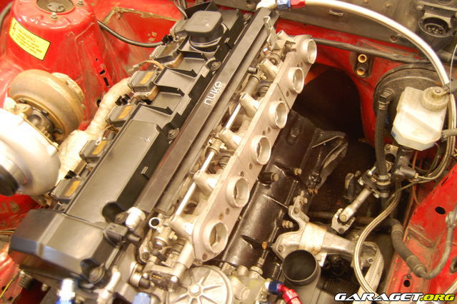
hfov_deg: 49.6
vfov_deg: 34.2
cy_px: 152
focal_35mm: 39
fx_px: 495
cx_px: 228
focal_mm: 26
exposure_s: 1/15
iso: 800
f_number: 4
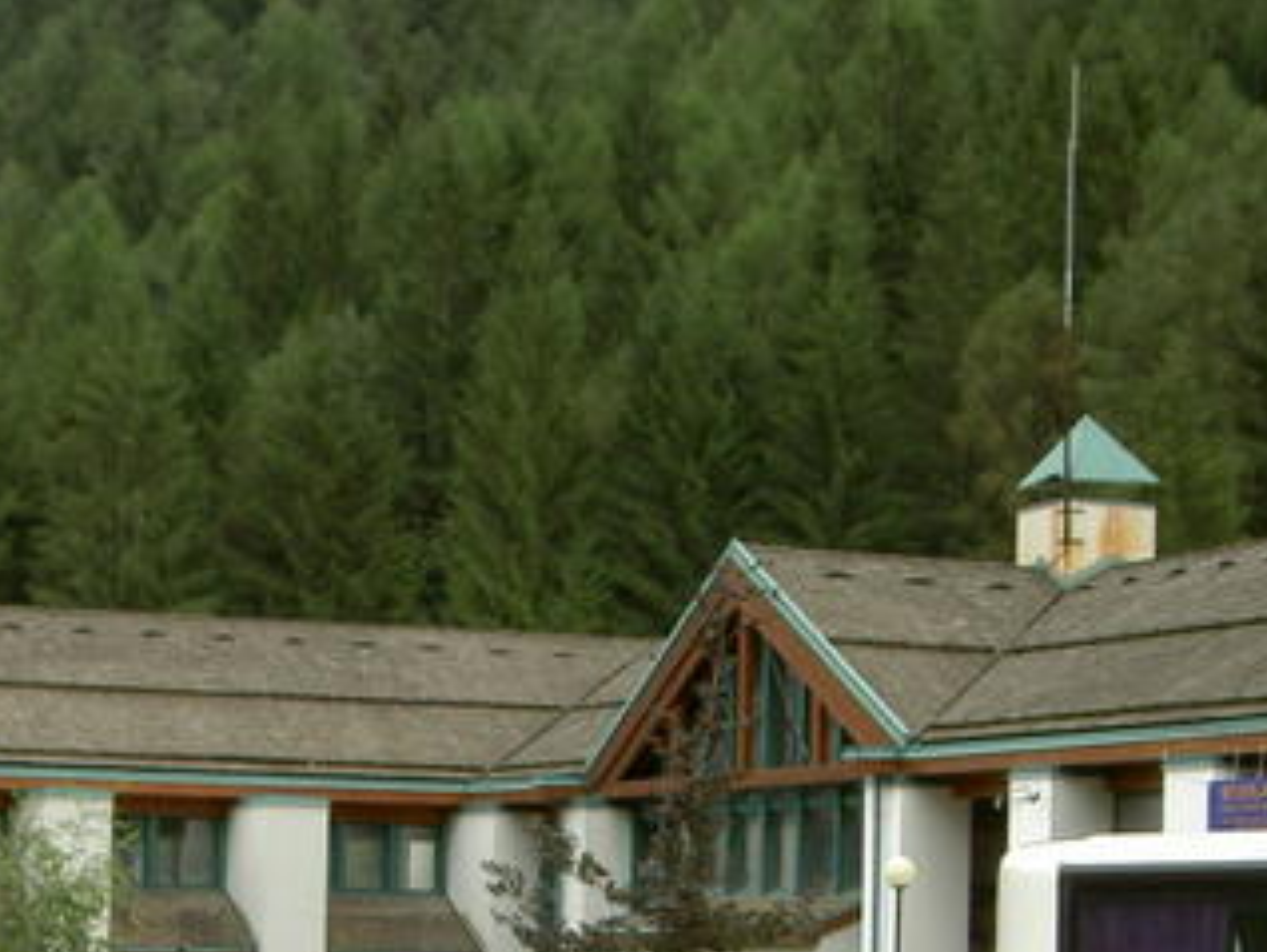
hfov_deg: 20.0
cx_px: 522
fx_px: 3590
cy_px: 1064
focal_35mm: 98
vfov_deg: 14.7
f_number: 4.7
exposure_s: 1/160
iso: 50
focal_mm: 8
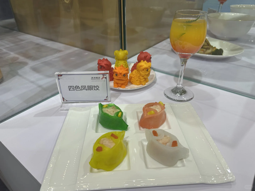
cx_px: 128
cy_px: 96
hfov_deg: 71.6
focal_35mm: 24
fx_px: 177
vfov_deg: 56.8
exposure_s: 1/480
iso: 80
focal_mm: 6.86
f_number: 1.78
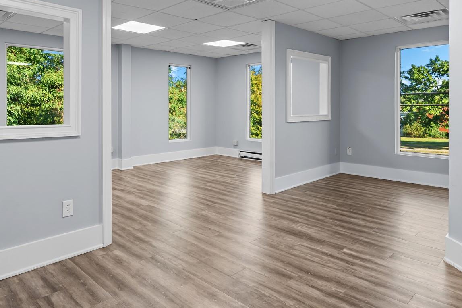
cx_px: 206
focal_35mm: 25
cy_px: 112
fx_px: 321
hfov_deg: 71.3
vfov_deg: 50.6
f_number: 10
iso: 200
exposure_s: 1/2.5
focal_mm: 14
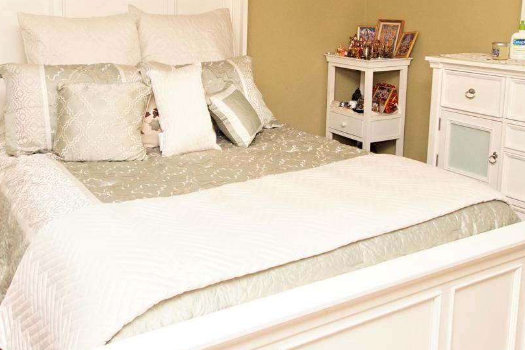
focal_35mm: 38
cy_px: 91
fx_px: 554
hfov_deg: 50.6
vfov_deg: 34.4
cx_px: 241
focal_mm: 10
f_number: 5
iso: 800
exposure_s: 1/60
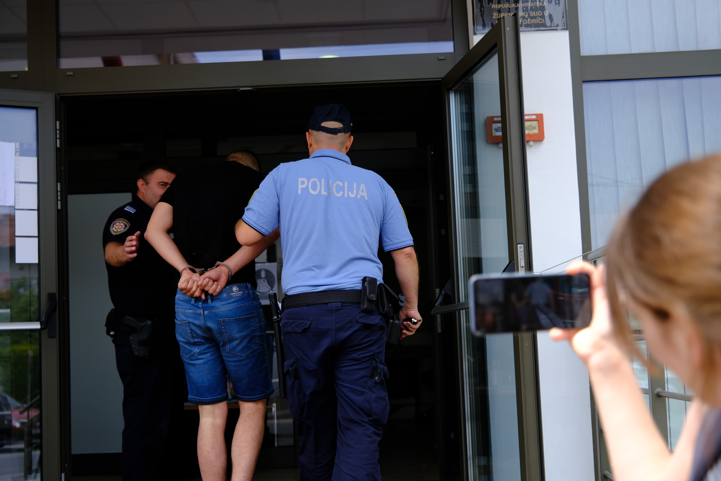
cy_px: 240
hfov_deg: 41.1
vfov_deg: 28.1
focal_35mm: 48
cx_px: 360
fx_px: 961
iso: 200
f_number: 2.8
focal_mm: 32.1
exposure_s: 1/1250
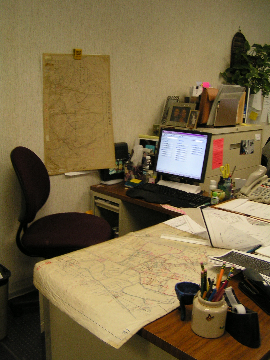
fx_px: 395
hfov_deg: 37.7
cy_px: 180
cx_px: 135
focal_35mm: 38
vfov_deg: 49.0
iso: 160
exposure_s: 1/40
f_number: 2.8
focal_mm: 5.8
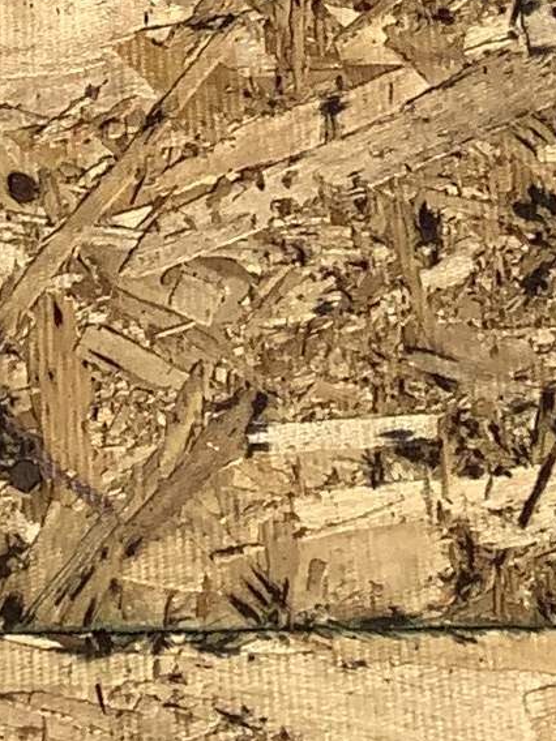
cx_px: -180
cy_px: -1289
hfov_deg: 8.2
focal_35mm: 178
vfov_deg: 9.4
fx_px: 3812
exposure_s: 1/2915
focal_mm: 3.3
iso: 25
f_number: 2.4
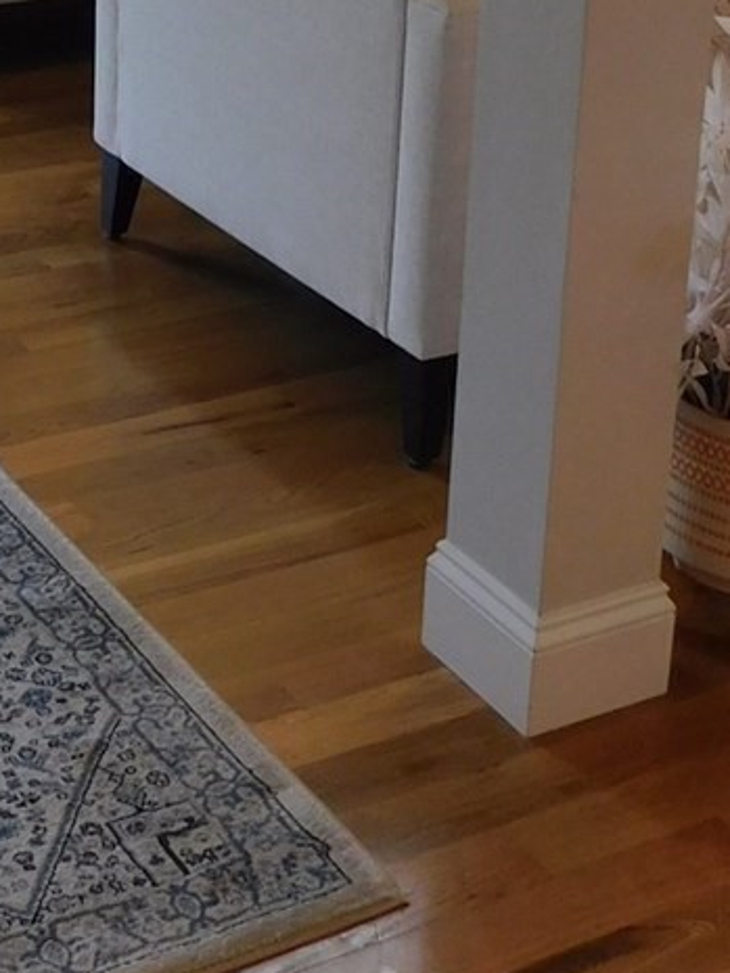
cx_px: 27
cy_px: -151
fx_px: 2136
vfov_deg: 23.7
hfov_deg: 18.9
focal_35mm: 76
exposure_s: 1/40
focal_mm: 4
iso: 125
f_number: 3
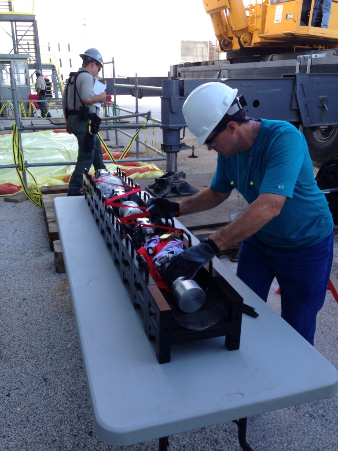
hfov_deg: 42.9
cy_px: 226
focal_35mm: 33
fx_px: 430
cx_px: 169
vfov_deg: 55.4
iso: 50
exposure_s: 1/146
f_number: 2.4
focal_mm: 4.12
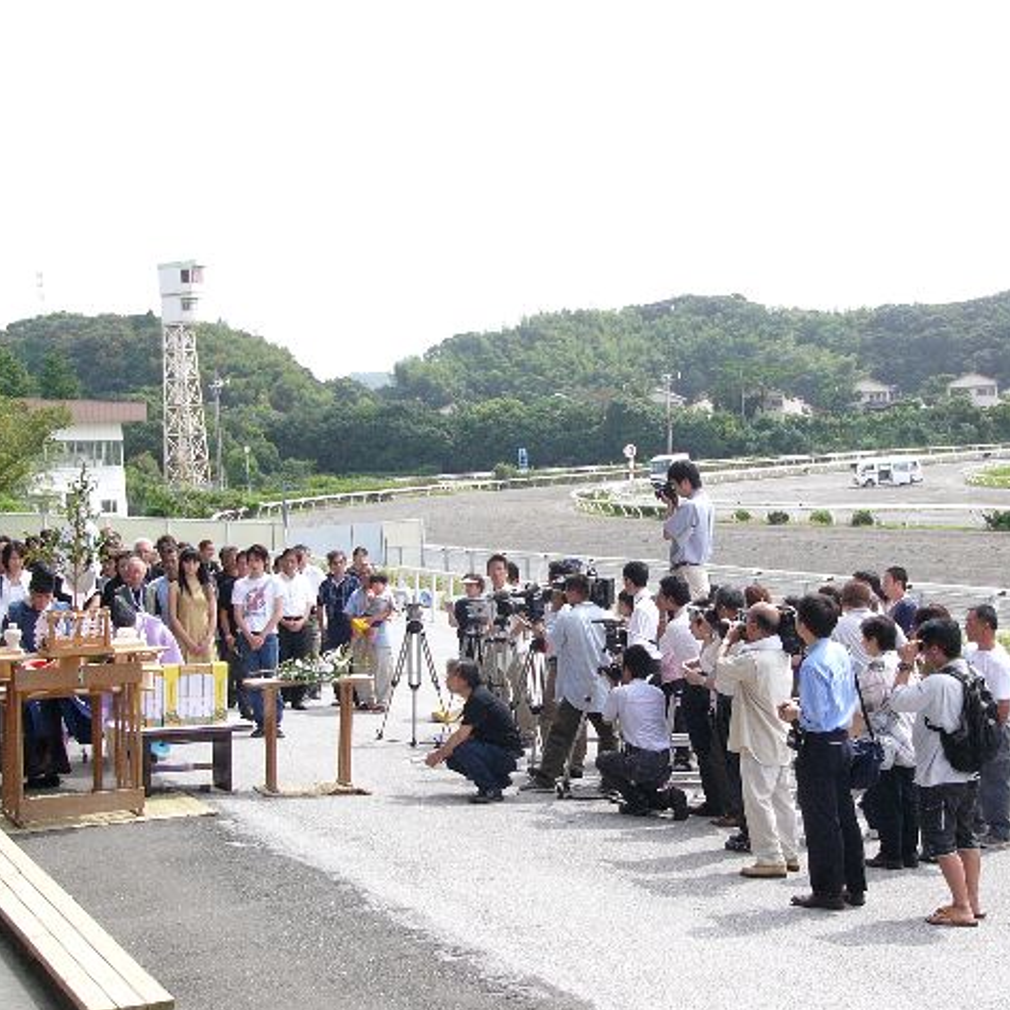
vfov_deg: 30.6
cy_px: 508
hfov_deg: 30.6
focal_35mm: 56
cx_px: 521
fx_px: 1849
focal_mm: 7.9
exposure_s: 1/1000
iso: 100
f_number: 2.8
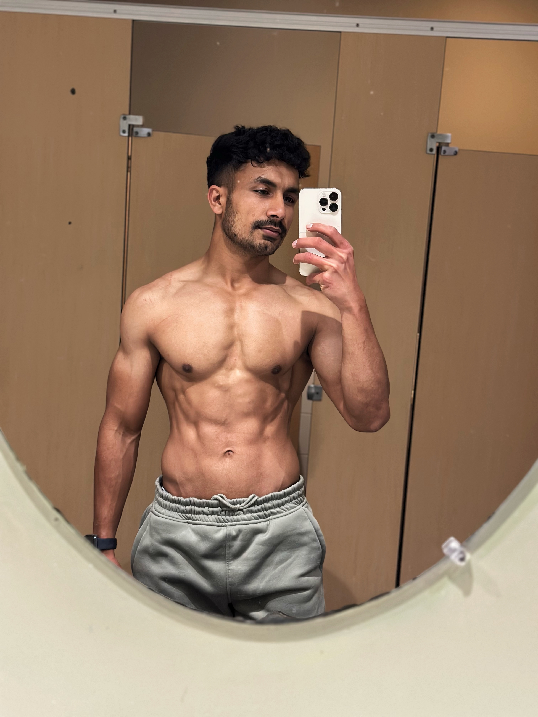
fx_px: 995
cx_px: 269
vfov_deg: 39.7
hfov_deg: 30.3
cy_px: 358
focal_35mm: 48
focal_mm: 6.86
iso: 320
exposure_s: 1/40
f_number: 1.78
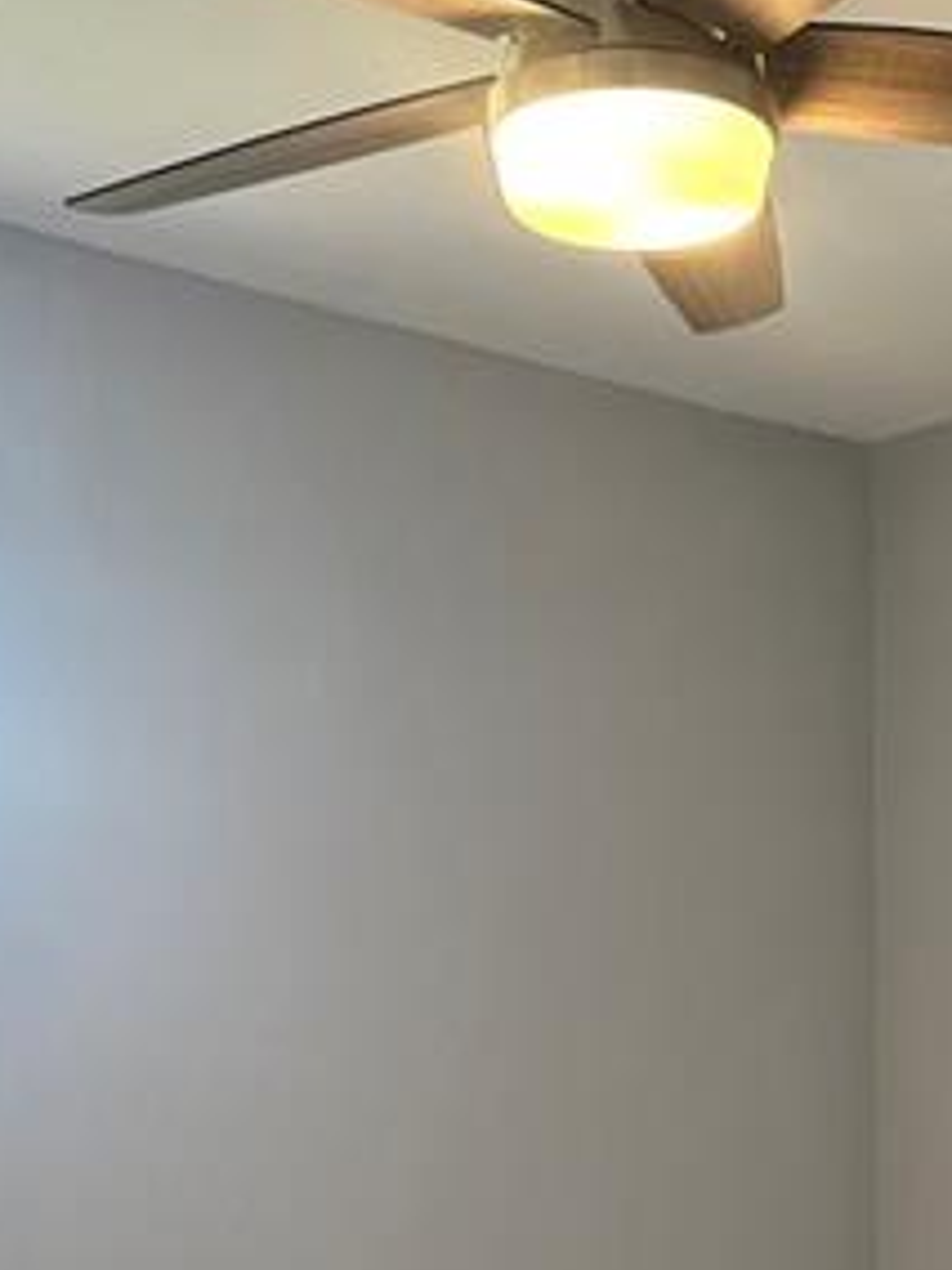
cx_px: 755
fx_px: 2383
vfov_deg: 28.2
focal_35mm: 65
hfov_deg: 22.3
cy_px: 1234
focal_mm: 6.86
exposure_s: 1/120
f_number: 1.78
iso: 125
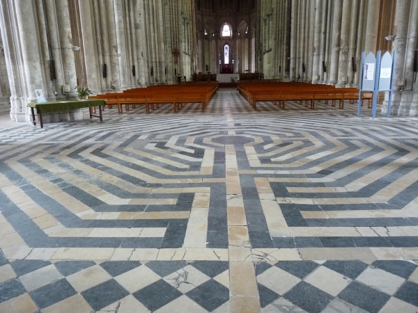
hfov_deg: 65.3
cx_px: 209
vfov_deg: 51.4
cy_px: 156
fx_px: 326
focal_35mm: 27
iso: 400
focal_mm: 4.8
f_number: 2.8
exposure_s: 1/15
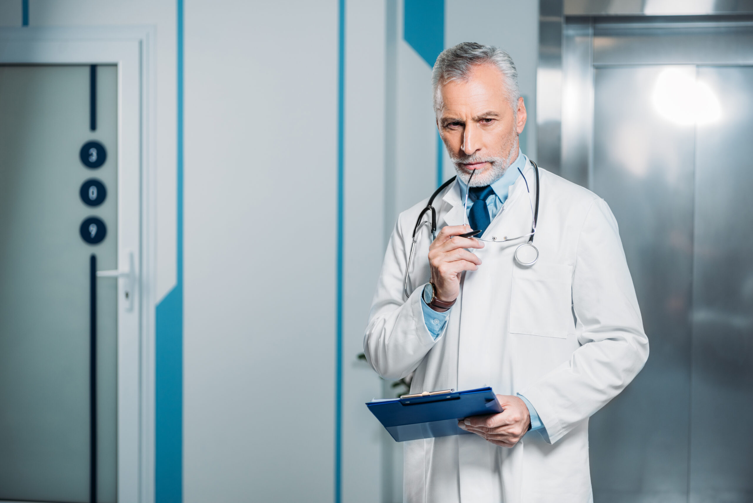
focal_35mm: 65
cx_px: 376
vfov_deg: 20.9
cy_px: 252
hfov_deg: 30.9
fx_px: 1360
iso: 125
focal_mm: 65
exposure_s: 1/200
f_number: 3.2
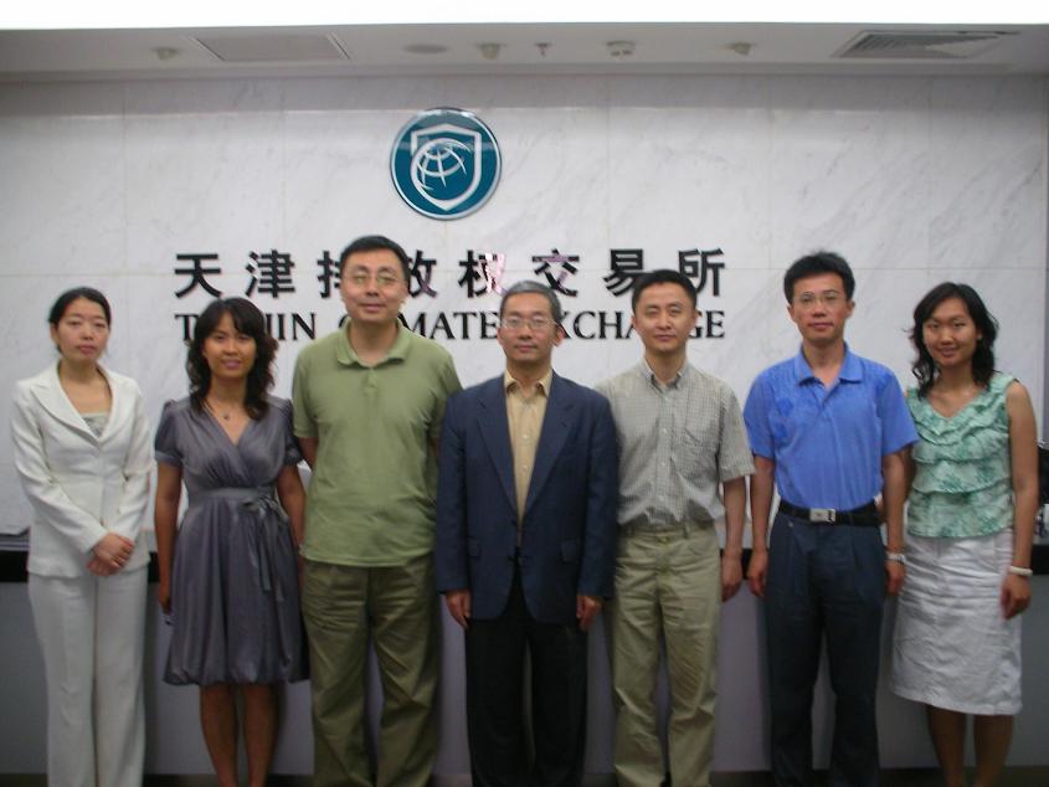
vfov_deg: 31.5
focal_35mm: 46
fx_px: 1394
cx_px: 524
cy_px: 394
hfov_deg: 41.2
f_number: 3.5
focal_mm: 7.7
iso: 50
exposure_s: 1/4
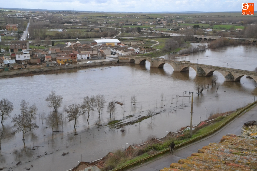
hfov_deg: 43.6
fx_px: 321
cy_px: 86
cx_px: 128
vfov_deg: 29.9
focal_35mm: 45
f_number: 18
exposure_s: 1/1250
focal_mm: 30
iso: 3200
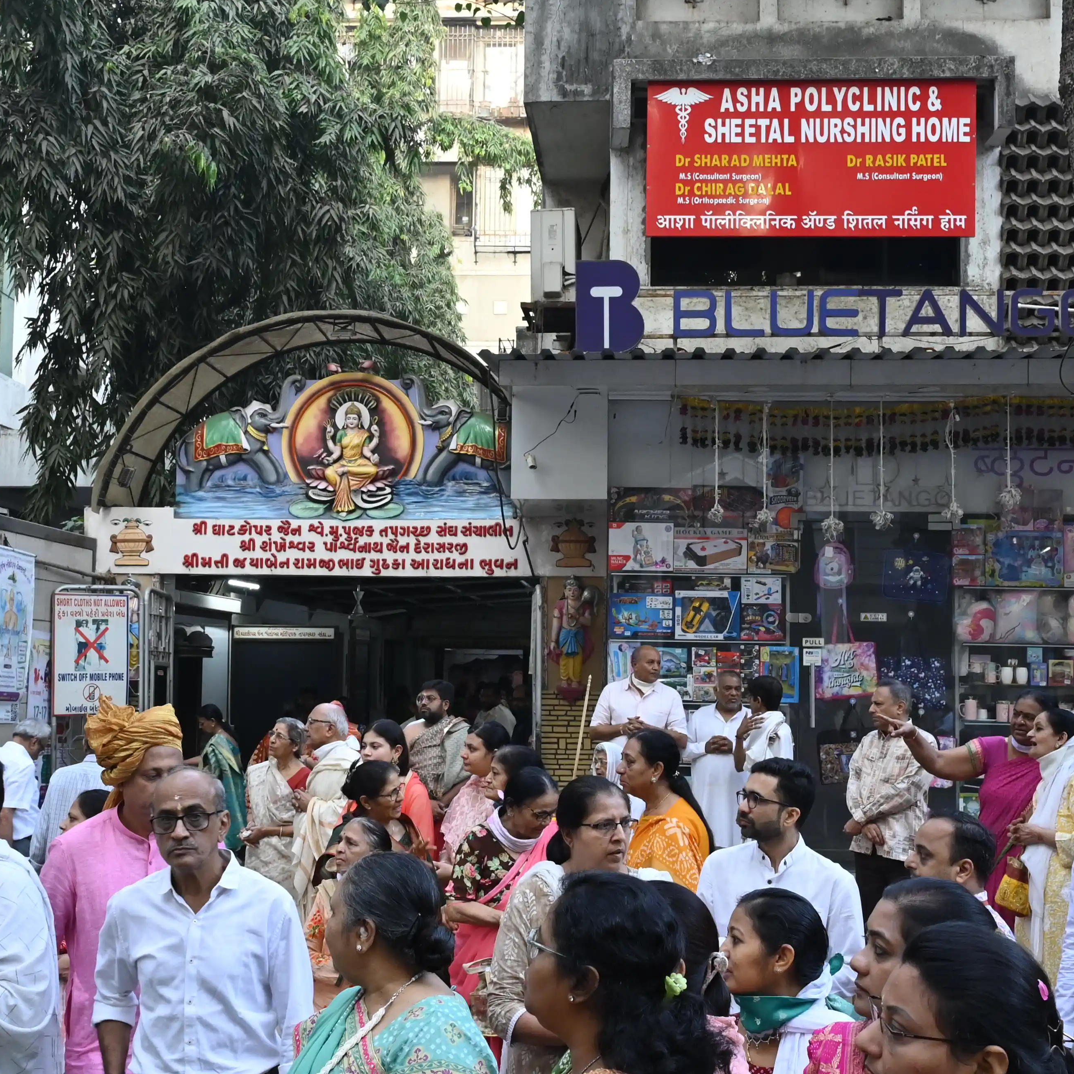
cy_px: 536
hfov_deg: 36.8
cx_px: 514
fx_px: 1615
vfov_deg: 36.8
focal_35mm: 46
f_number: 9
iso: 2000
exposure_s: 1/125
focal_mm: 24
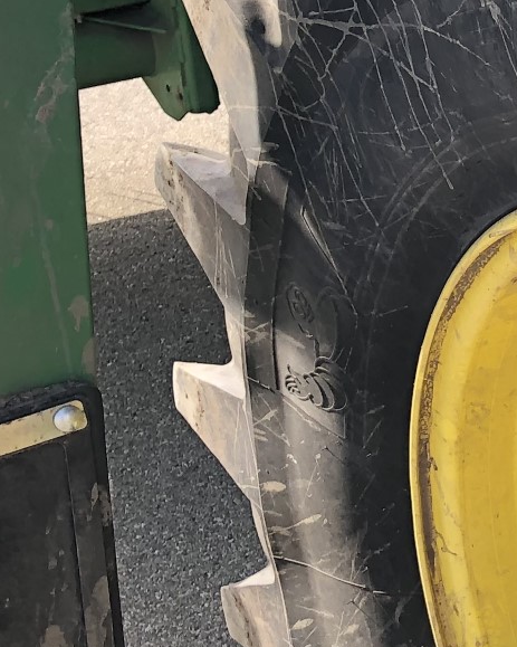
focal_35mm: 102
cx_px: 1161
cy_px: 278
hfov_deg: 12.5
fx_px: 1951
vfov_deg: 18.8
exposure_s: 1/233
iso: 20
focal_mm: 3.99
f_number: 1.8
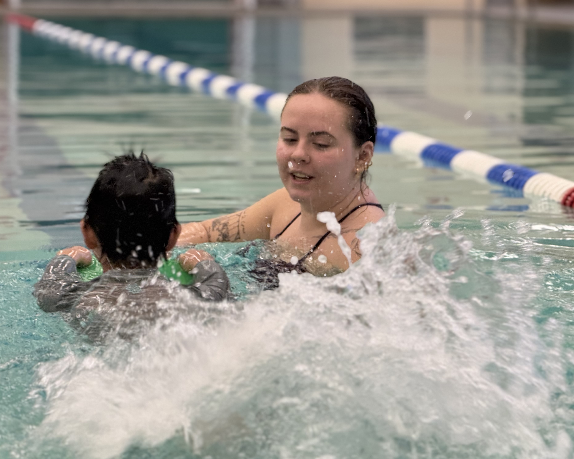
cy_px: 230
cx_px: 305
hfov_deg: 15.3
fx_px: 2141
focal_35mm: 126
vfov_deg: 12.2
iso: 250
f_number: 2.8
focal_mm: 15.66
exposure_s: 1/60
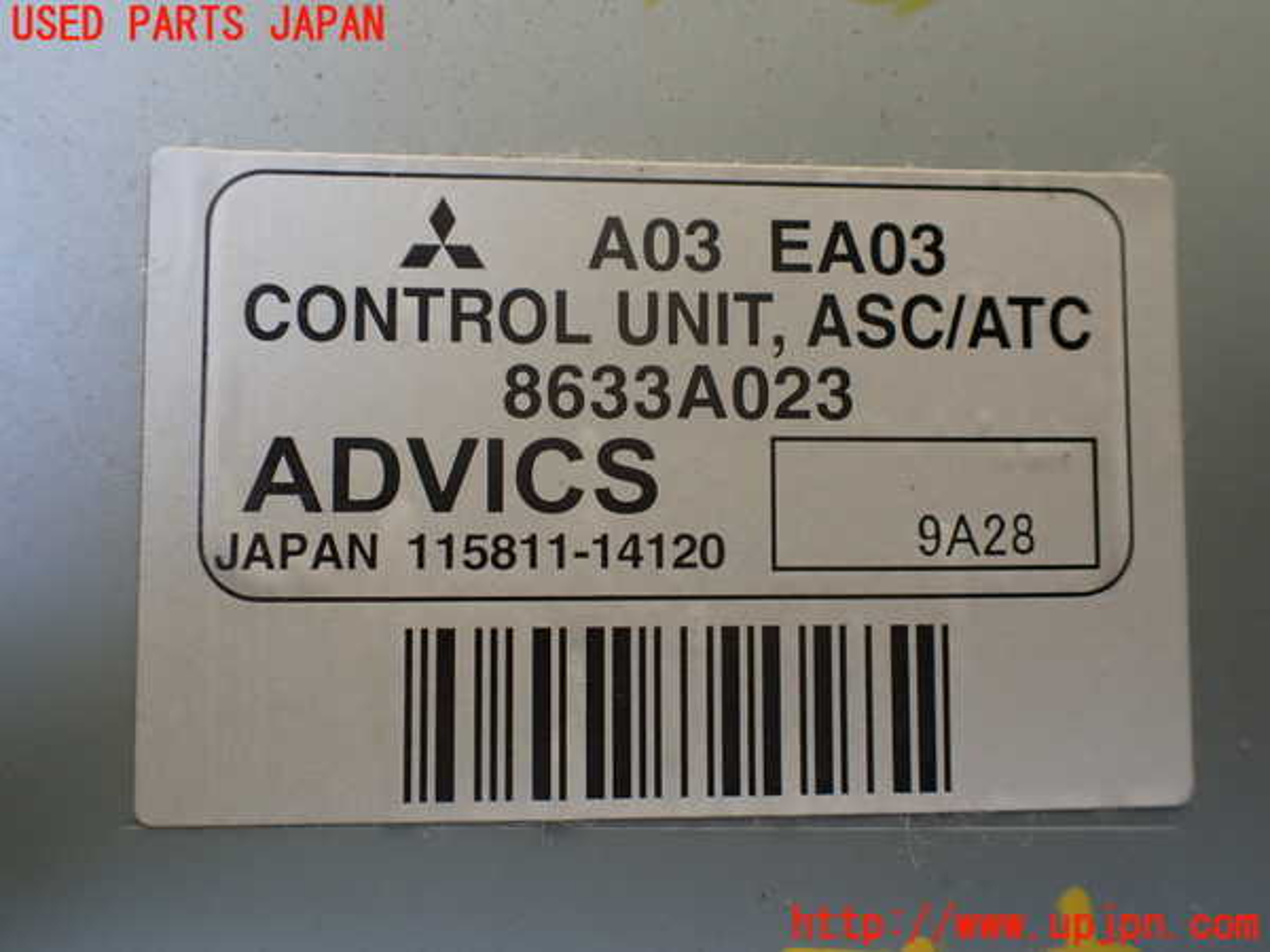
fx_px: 1101
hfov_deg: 60.0
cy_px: 476
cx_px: 635
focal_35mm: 30
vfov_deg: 46.8
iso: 100
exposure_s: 1/125
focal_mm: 5.4
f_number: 2.3
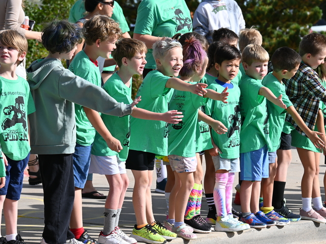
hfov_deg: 8.1
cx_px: 149
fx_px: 2297
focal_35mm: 244
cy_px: 106
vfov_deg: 6.1
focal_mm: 110
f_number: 6.3
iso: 100
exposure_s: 1/320
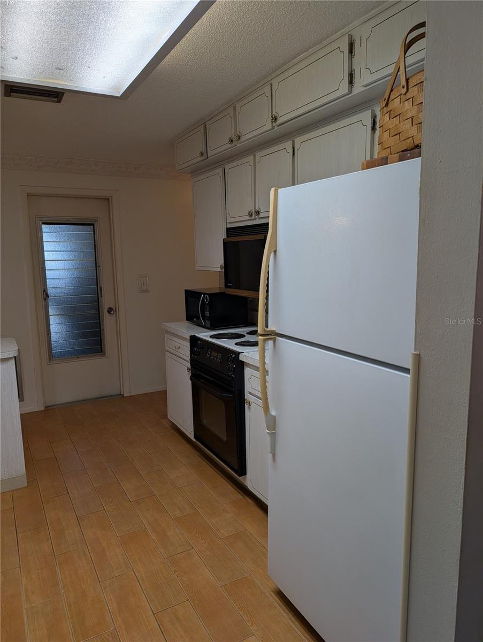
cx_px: 242
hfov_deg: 56.9
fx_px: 446
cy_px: 321
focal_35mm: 24
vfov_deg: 71.5
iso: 18
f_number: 1.68
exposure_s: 1/60
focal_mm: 6.9
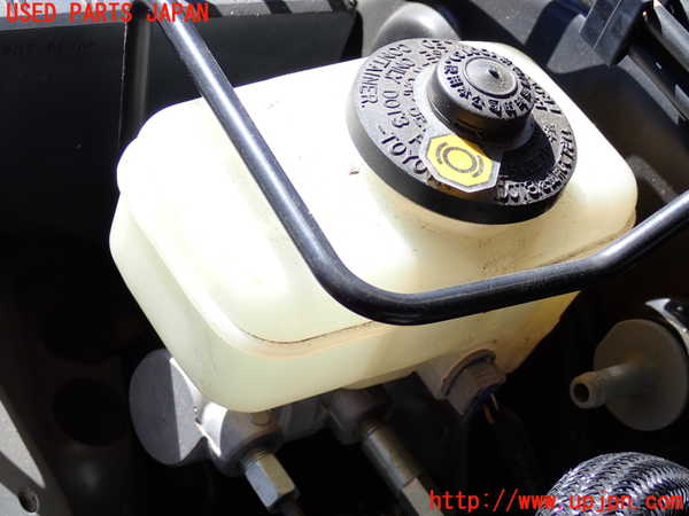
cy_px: 258
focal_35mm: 71
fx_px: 1413
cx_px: 344
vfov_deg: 20.7
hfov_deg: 27.4
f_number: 3.9
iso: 100
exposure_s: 1/200
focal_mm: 12.73
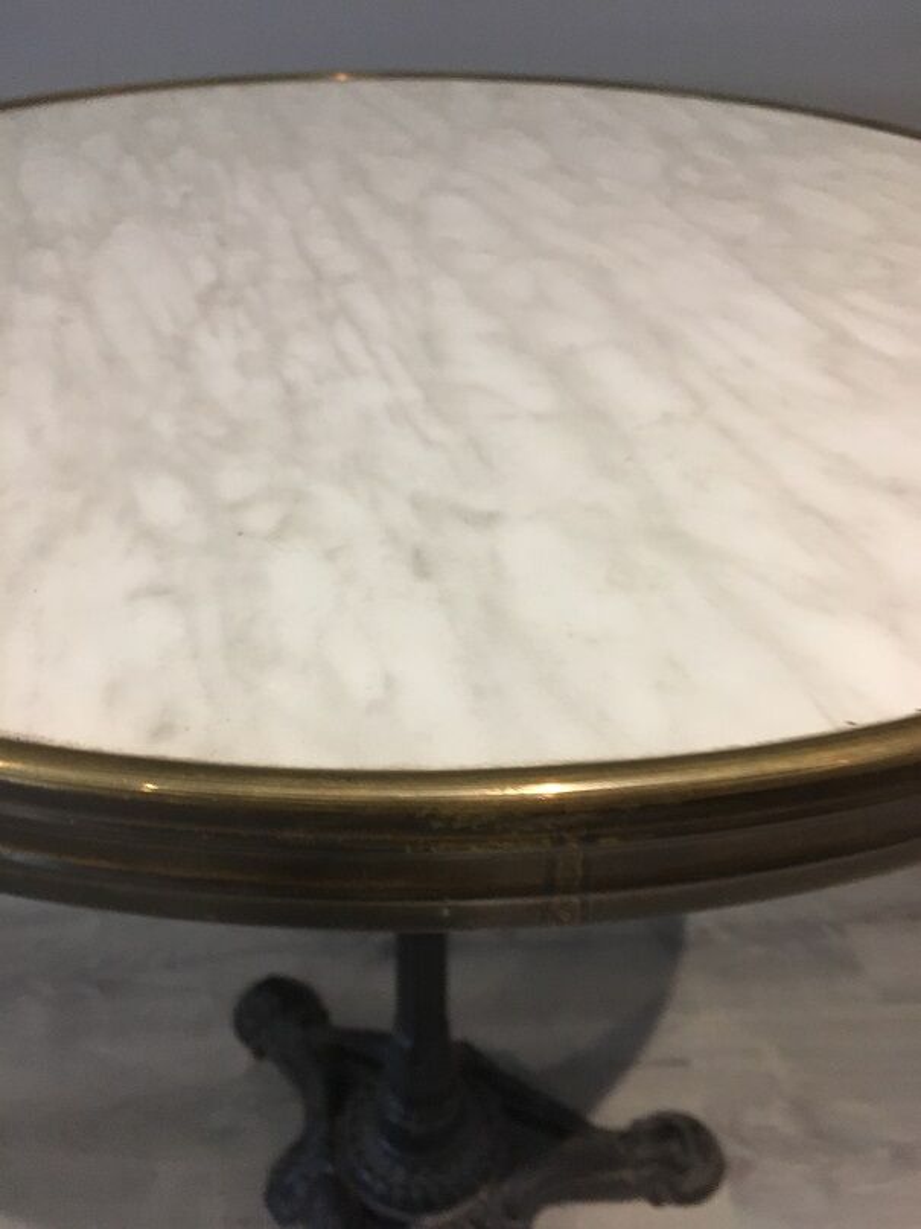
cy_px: 614
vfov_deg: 61.7
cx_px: 460
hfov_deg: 48.2
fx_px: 1029
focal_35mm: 29
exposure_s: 1/20
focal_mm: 4.15
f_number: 2.2
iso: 200
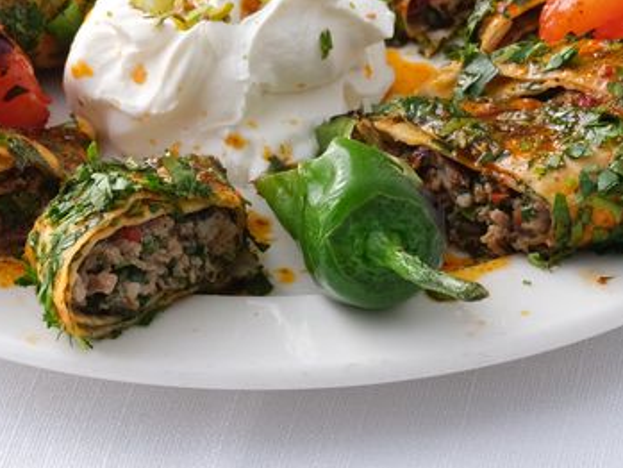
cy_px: 25
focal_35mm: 279
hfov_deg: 7.1
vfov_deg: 5.3
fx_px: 5023
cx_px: 207
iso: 1600
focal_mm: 120
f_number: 18
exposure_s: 1/125
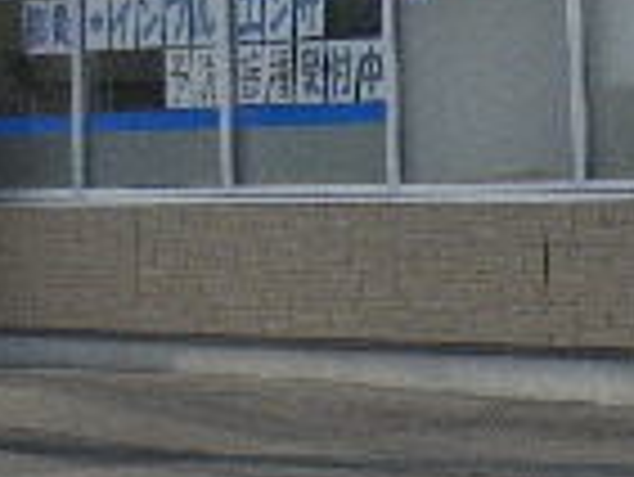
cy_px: -212
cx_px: -243
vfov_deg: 6.9
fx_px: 3904
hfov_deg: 9.1
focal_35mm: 213
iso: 80
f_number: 4.6
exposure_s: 1/320
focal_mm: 8.46
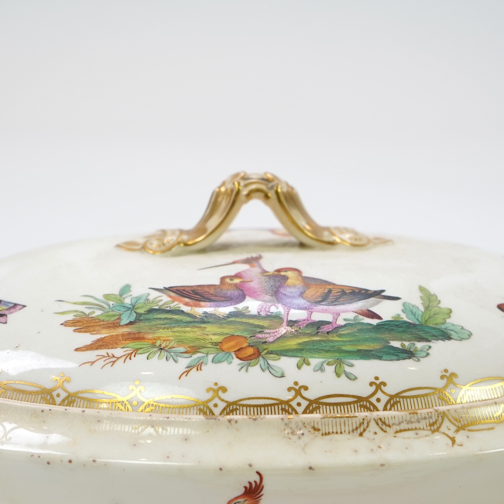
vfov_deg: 21.3
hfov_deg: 21.4
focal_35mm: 81
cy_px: 342
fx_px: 1334
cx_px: 248
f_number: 5
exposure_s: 1/100
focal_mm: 43
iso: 320
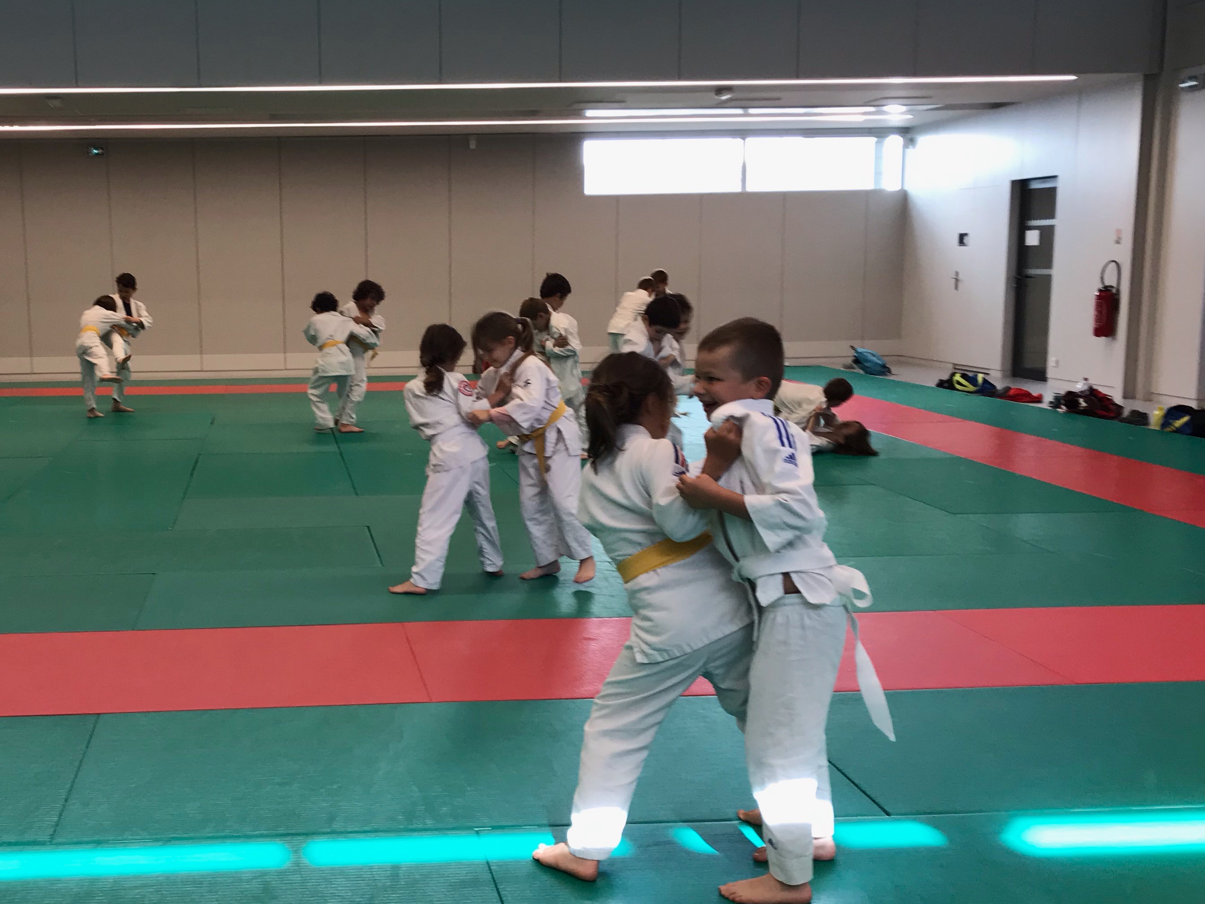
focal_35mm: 42
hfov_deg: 43.8
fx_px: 1462
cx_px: 359
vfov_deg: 34.3
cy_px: 498
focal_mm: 3.99
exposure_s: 1/100
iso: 40
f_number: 1.8
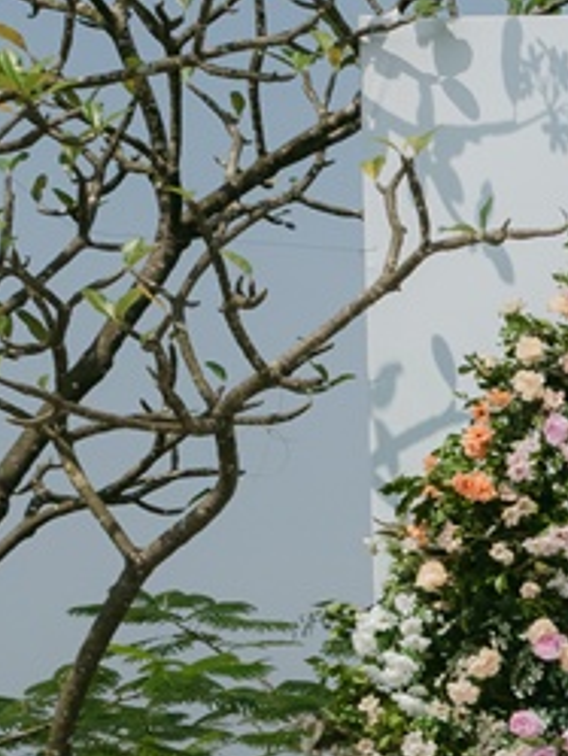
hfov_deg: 9.5
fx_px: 3038
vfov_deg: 13.7
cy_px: 937
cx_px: 1355
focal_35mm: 139
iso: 125
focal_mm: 24
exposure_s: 1/320
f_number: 14
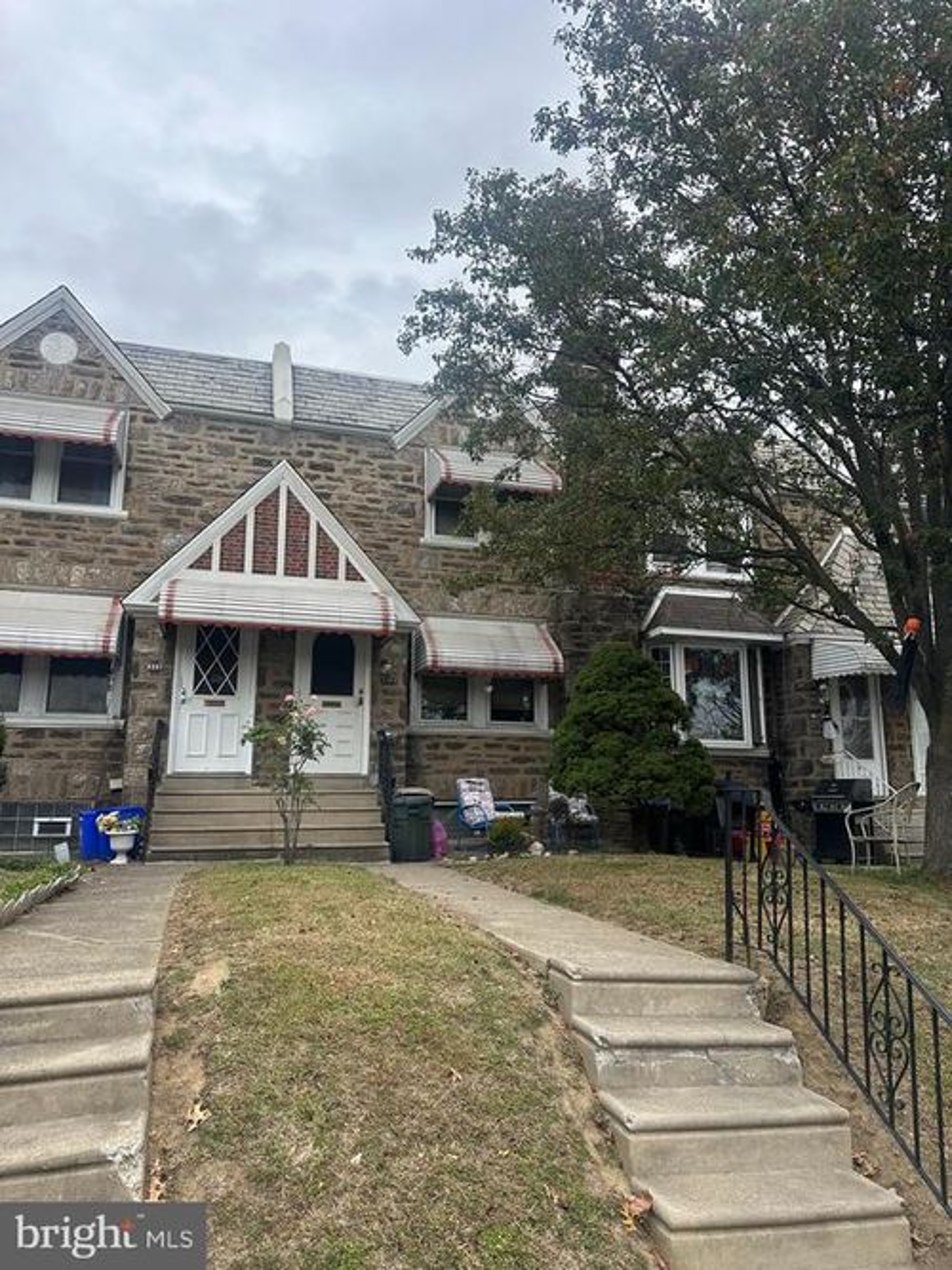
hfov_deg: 56.8
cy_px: 635
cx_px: 476
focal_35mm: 24
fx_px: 880
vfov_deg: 71.6
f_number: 1.78
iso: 80
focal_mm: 6.86
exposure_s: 1/1009
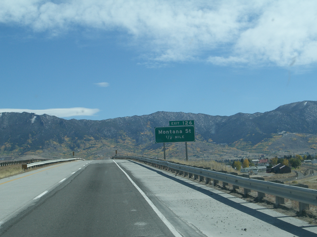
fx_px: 623
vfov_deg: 21.6
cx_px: 158
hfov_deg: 28.6
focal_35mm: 68
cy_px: 118
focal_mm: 14.2
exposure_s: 1/500
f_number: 5.6
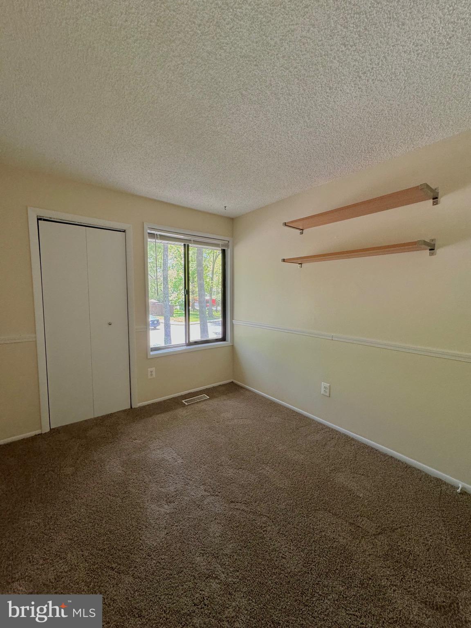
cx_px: 236
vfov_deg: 102.1
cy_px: 314
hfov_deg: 85.7
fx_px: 254
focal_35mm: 14
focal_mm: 2.22
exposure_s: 1/99
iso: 250
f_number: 2.2
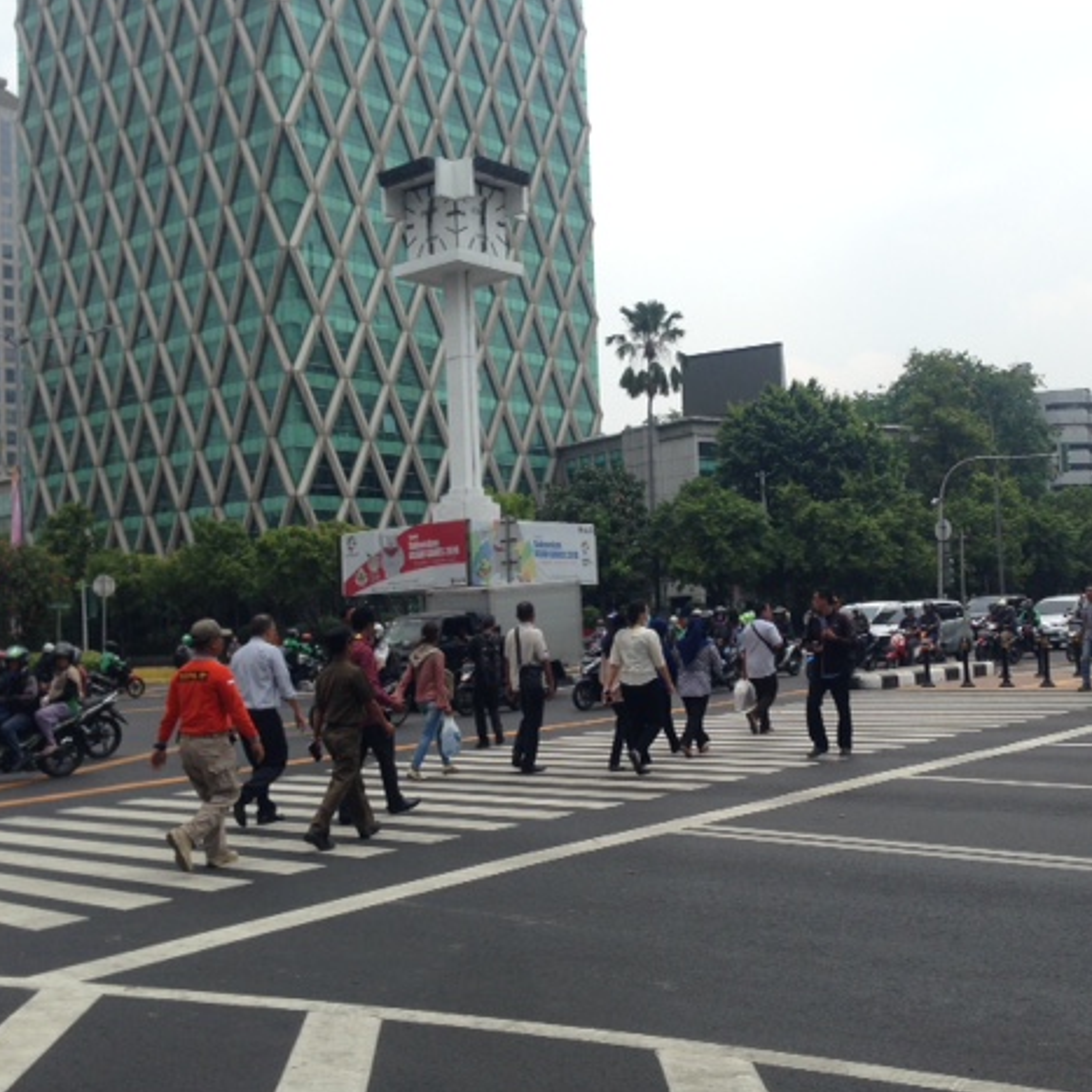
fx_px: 1428
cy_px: 540
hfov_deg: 41.8
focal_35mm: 40
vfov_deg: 41.9
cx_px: 610
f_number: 2.4
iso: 50
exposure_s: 1/1232
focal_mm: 4.12
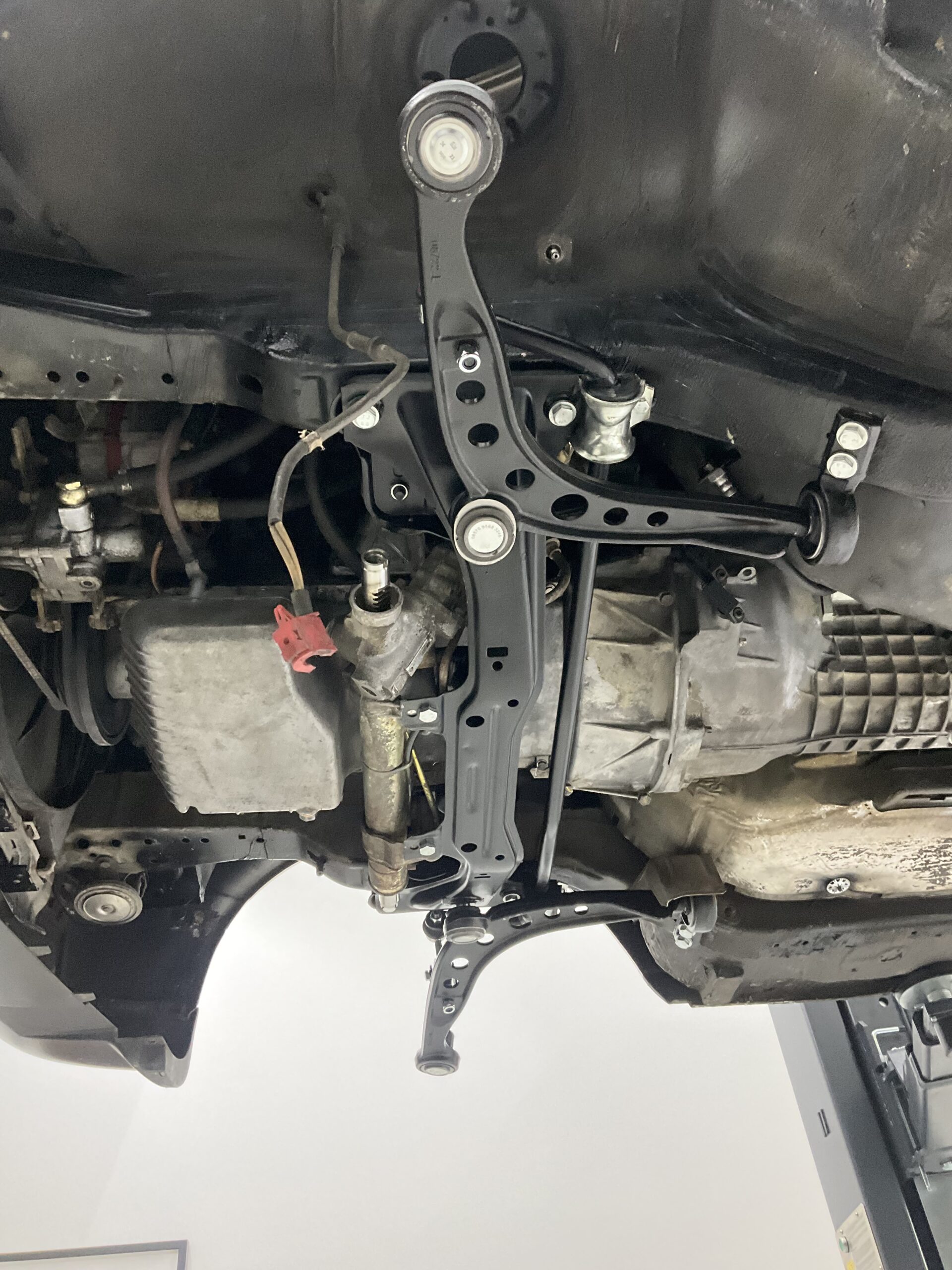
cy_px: 635
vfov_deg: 61.7
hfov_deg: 48.2
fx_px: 1063
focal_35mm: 29
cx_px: 476
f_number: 1.8
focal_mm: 3
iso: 200
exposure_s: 1/60
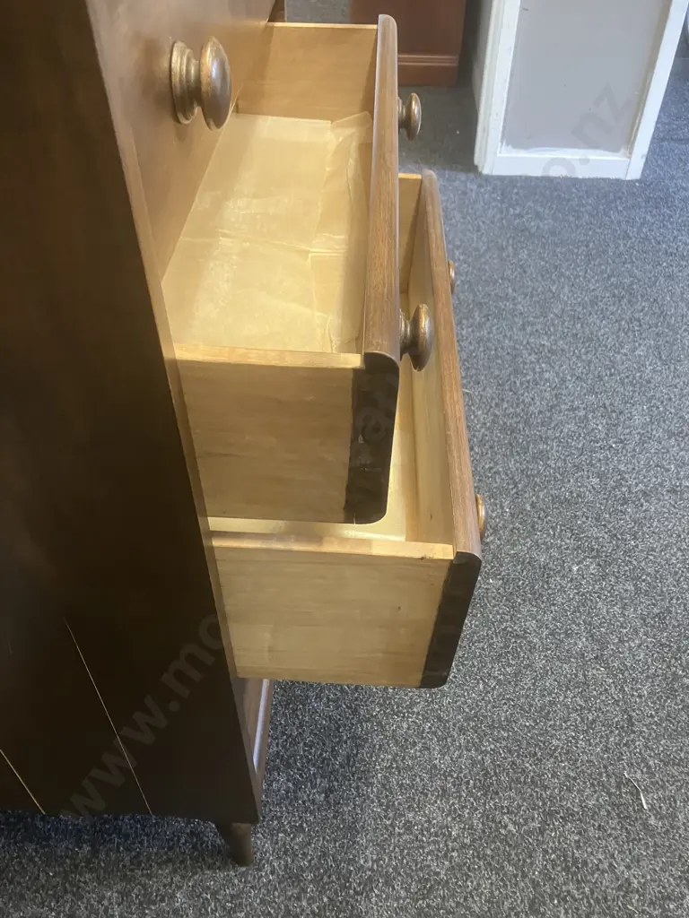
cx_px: 344
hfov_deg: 49.7
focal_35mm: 28
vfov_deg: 63.4
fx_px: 743
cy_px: 459
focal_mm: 3.99
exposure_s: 1/50
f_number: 1.8
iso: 250
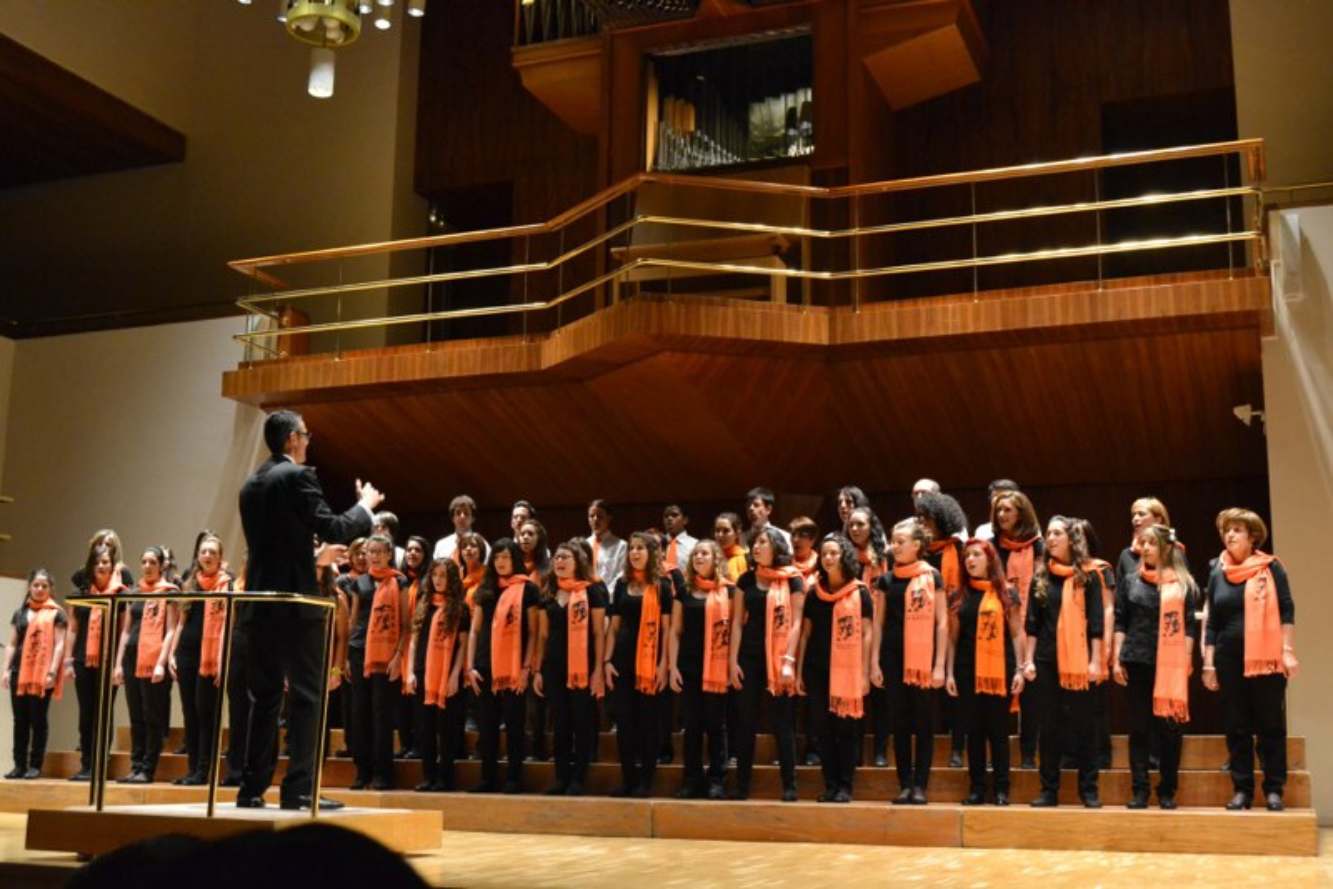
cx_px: 666
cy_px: 444
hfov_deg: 46.4
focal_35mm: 42
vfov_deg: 31.9
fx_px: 1556
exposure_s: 1/40
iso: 3200
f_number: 6.3
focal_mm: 28
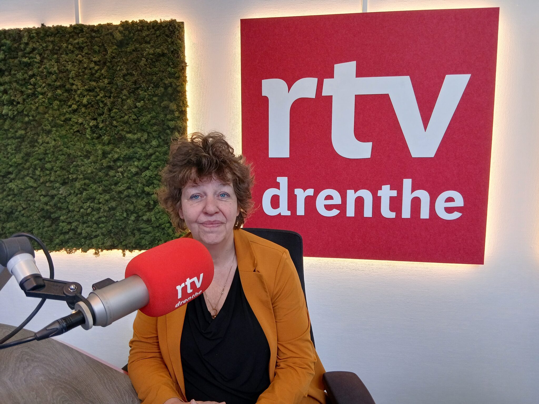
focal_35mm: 26
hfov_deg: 67.3
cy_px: 202
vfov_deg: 53.1
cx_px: 270
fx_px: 405
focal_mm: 3.98
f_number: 1.8
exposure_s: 1/50
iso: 200
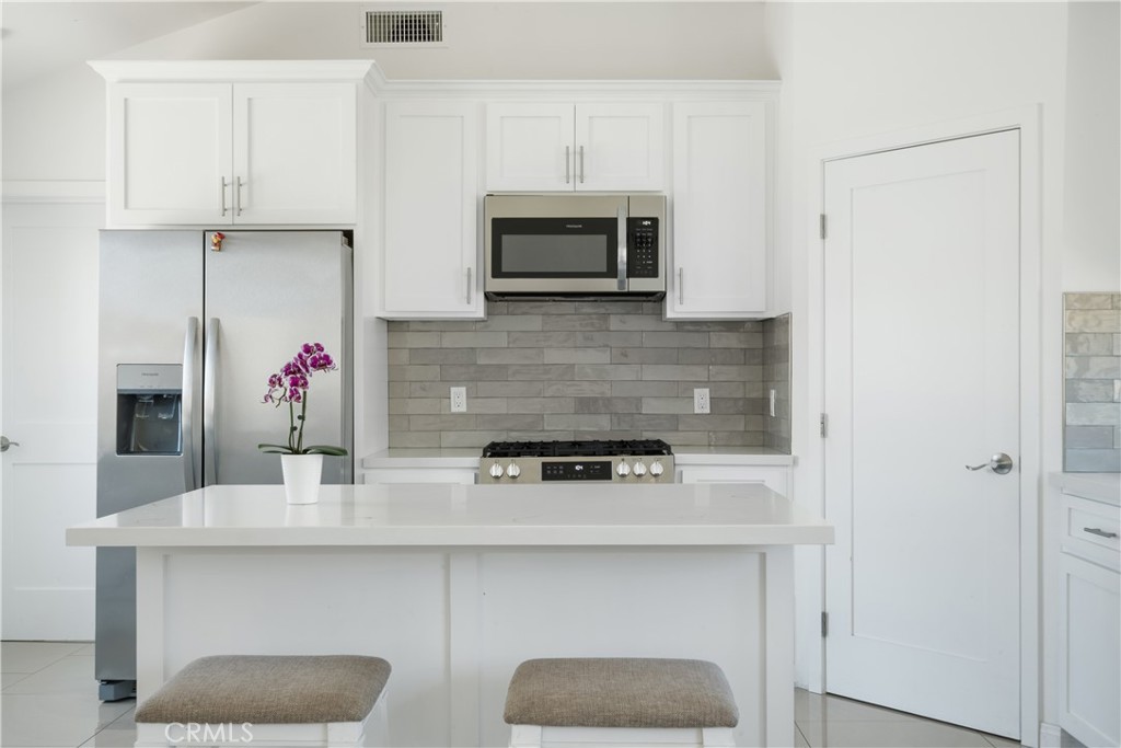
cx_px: 560
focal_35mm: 35
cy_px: 374
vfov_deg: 37.9
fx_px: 1090
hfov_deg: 54.4
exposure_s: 2.5
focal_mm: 35
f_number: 22
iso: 100
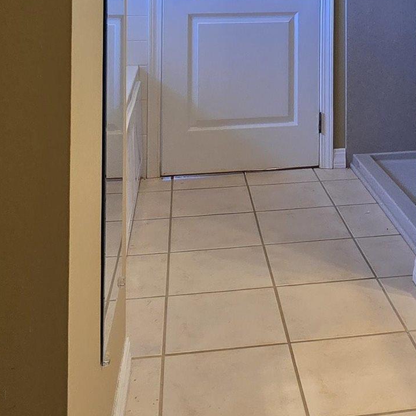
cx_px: 339
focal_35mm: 49
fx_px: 666
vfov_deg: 30.0
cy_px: -73
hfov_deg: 33.6
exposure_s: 1/60
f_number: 2.2
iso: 100
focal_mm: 2.2
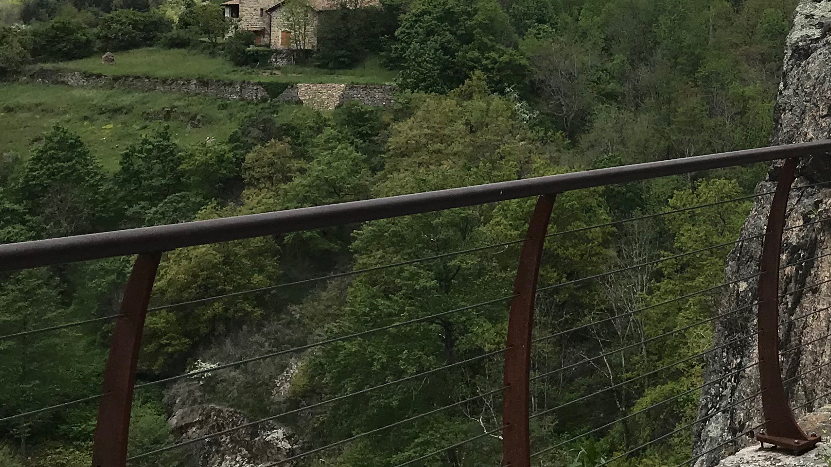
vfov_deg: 16.9
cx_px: 853
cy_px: 11
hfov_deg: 28.1
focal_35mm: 70
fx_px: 1542
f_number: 1.8
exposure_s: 1/2227
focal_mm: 3.99
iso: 20
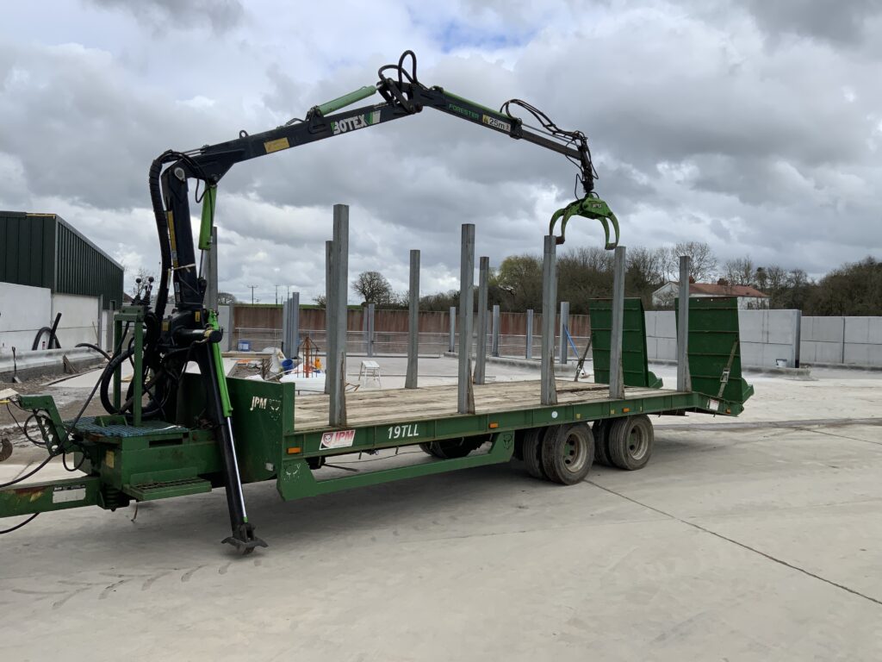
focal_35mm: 29
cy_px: 331
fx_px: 739
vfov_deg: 48.2
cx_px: 441
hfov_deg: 61.7
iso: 16
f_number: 1.8
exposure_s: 1/781
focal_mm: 3
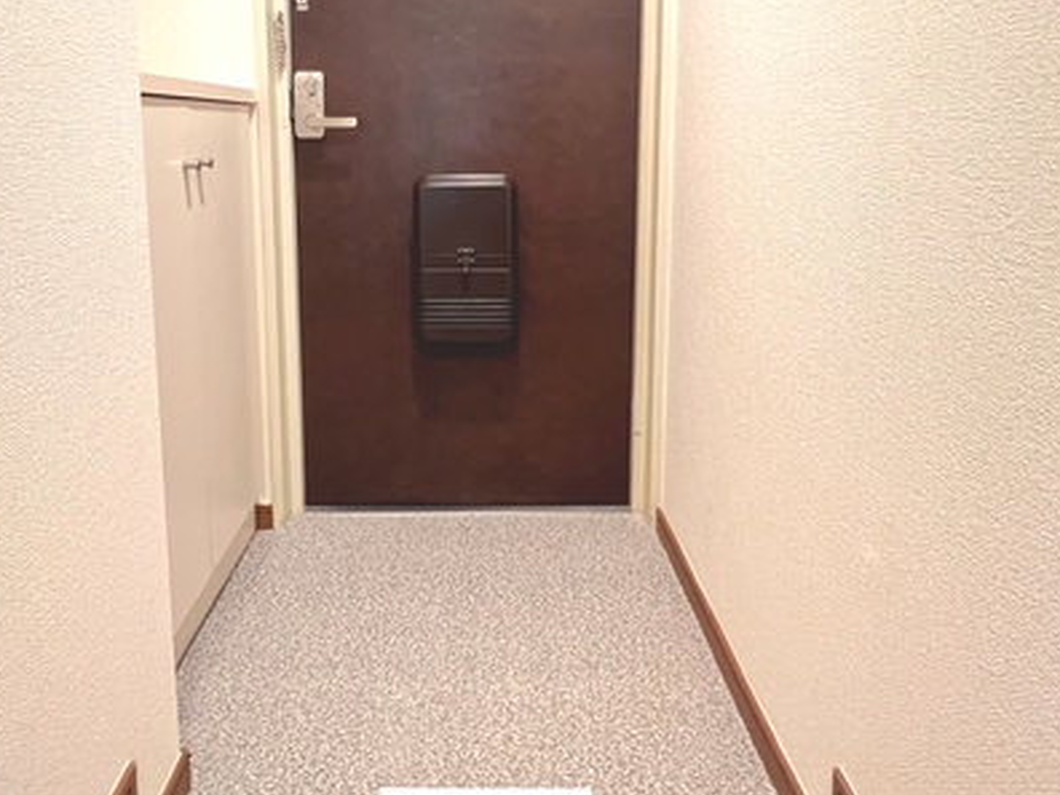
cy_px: 221
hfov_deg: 73.7
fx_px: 704
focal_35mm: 23
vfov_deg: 56.6
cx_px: 471
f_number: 1.8
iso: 640
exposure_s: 1/50
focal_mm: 1.57
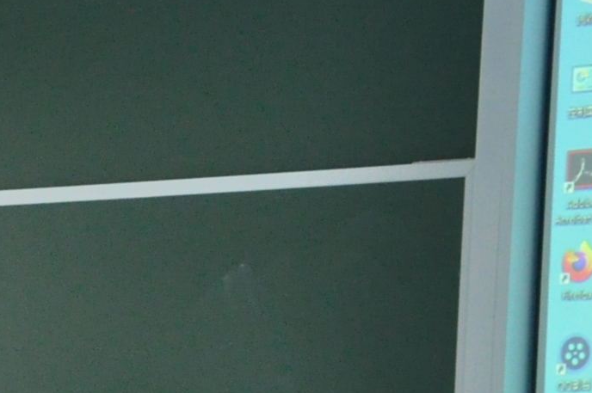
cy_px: 675
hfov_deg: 7.9
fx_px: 4030
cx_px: -685
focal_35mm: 245
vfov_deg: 5.5
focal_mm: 35
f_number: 4.5
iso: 1400
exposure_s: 1/30
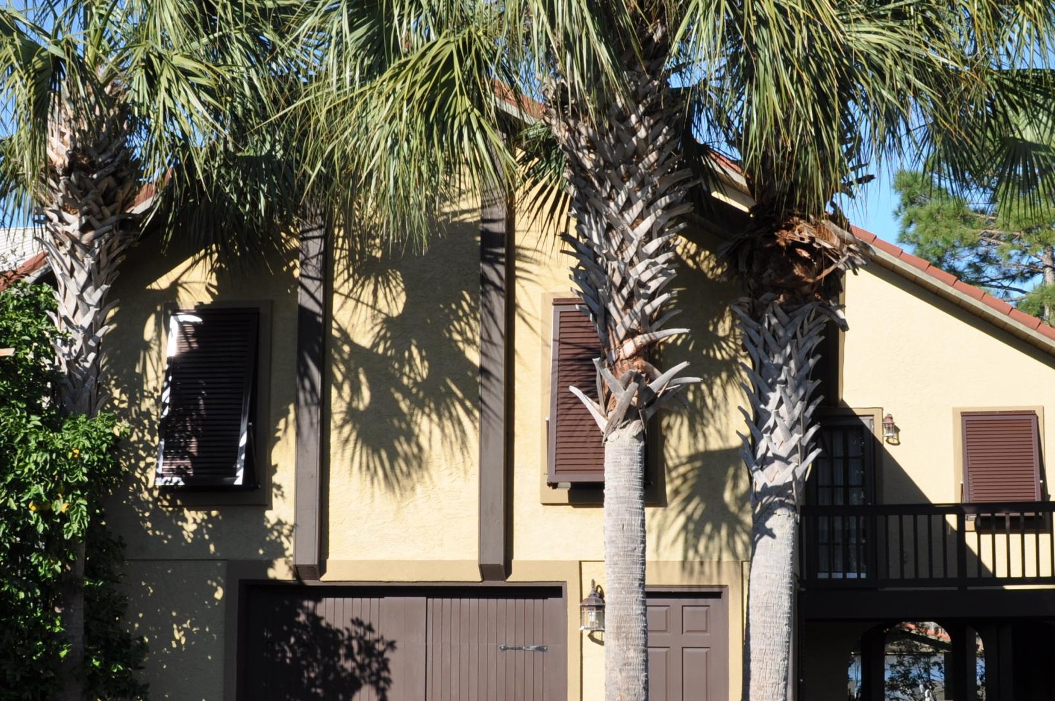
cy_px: 432
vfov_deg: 22.2
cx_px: 526
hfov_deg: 32.9
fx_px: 1785
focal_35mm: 61
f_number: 10
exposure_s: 1/250
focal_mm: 22
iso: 200
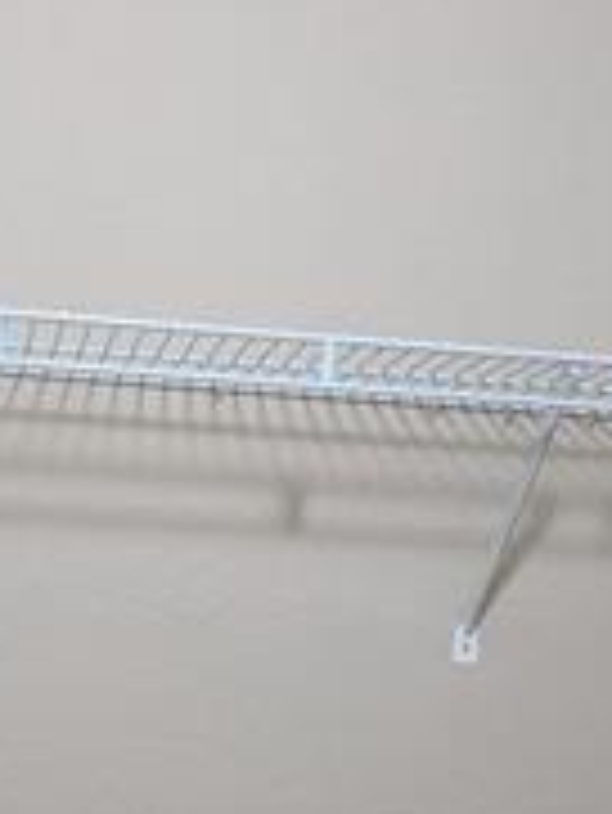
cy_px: 841
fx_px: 1601
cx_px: 238
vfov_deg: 26.8
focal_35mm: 68
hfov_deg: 21.6
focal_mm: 2.35
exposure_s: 1/23.8
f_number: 2.2
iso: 275
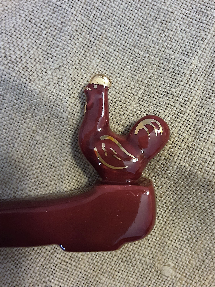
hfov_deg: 49.7
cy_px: 144
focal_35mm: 28
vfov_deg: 63.4
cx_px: 108
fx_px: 232
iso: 320
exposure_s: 1/25
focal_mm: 2.9
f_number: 1.9
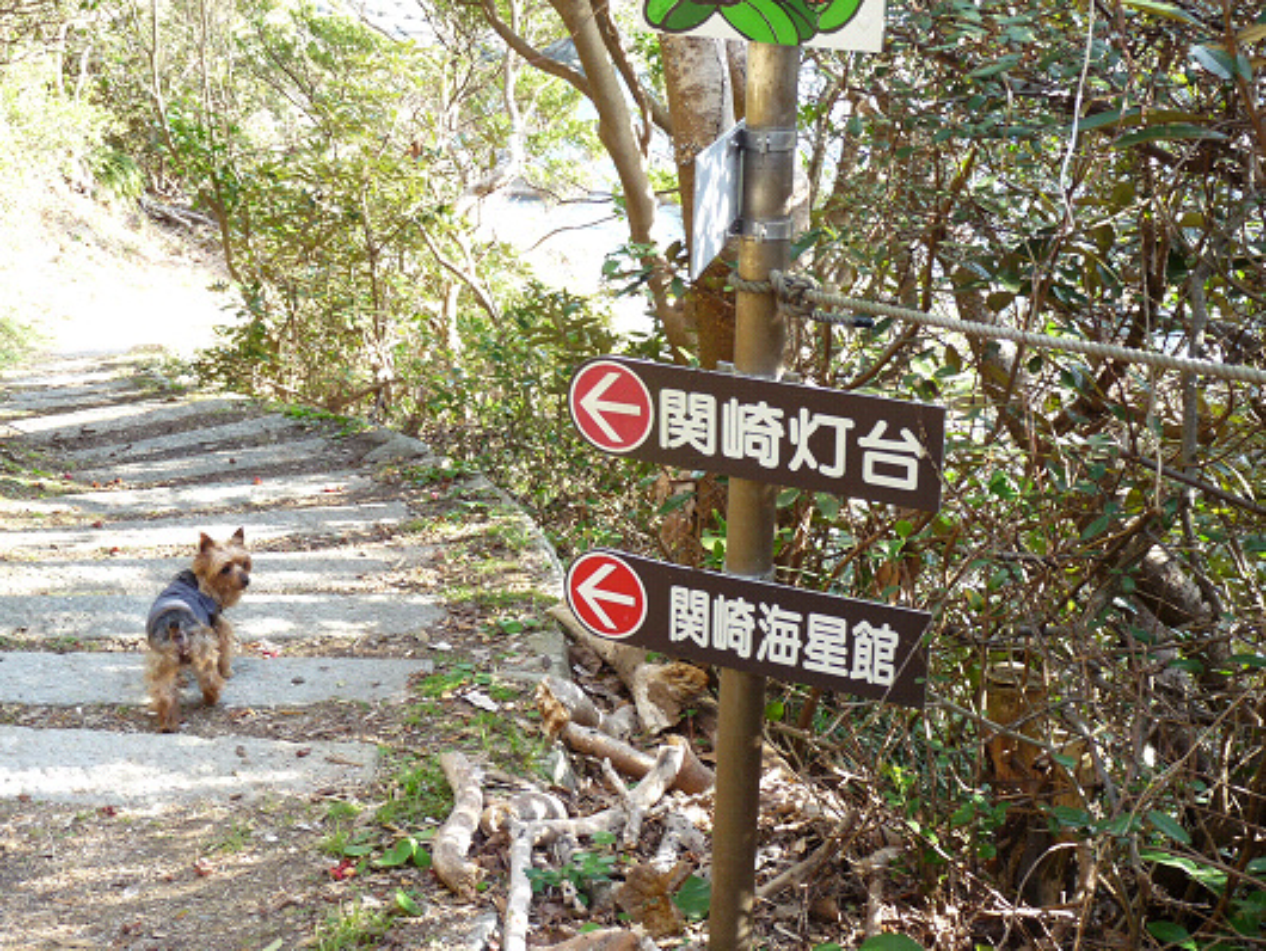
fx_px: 1793
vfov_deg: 29.7
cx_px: 633
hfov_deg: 38.9
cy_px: 476
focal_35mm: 49
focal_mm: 8.7
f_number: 3.2
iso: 100
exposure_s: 1/50
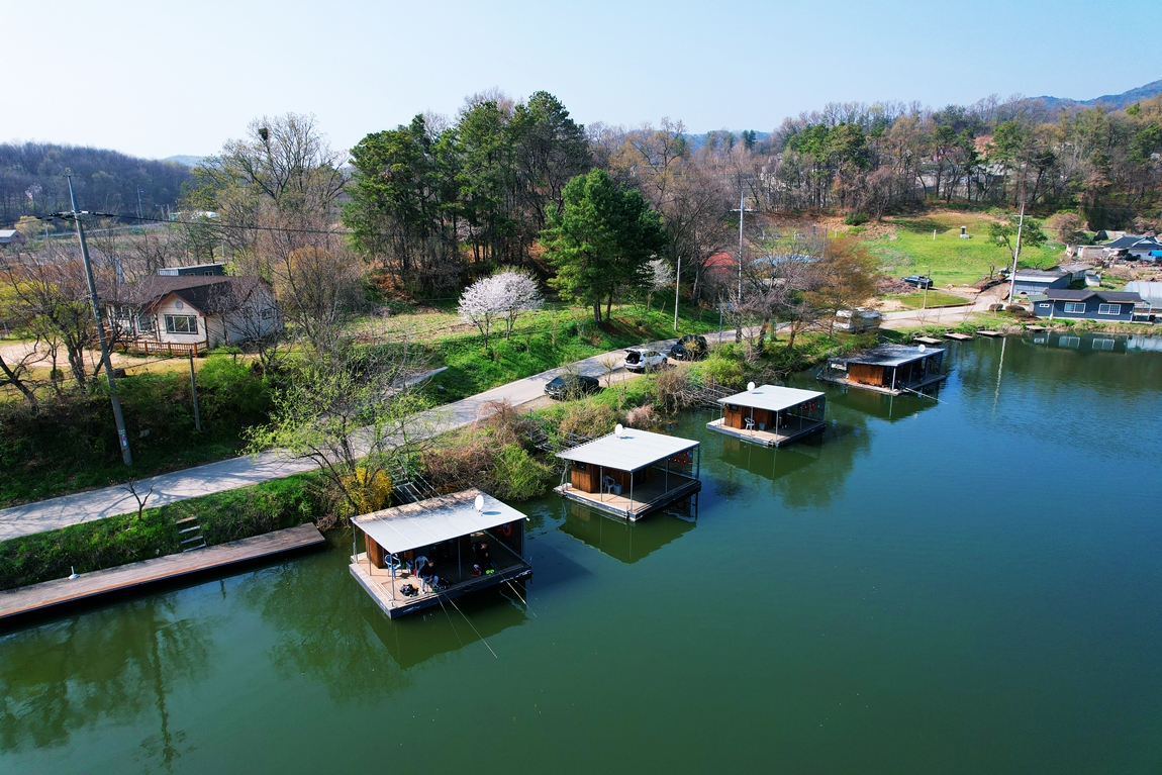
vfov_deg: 57.2
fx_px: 710
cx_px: 581
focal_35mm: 22
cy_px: 388
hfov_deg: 78.6
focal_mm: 8.38
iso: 140
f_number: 2.8
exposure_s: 1/1600
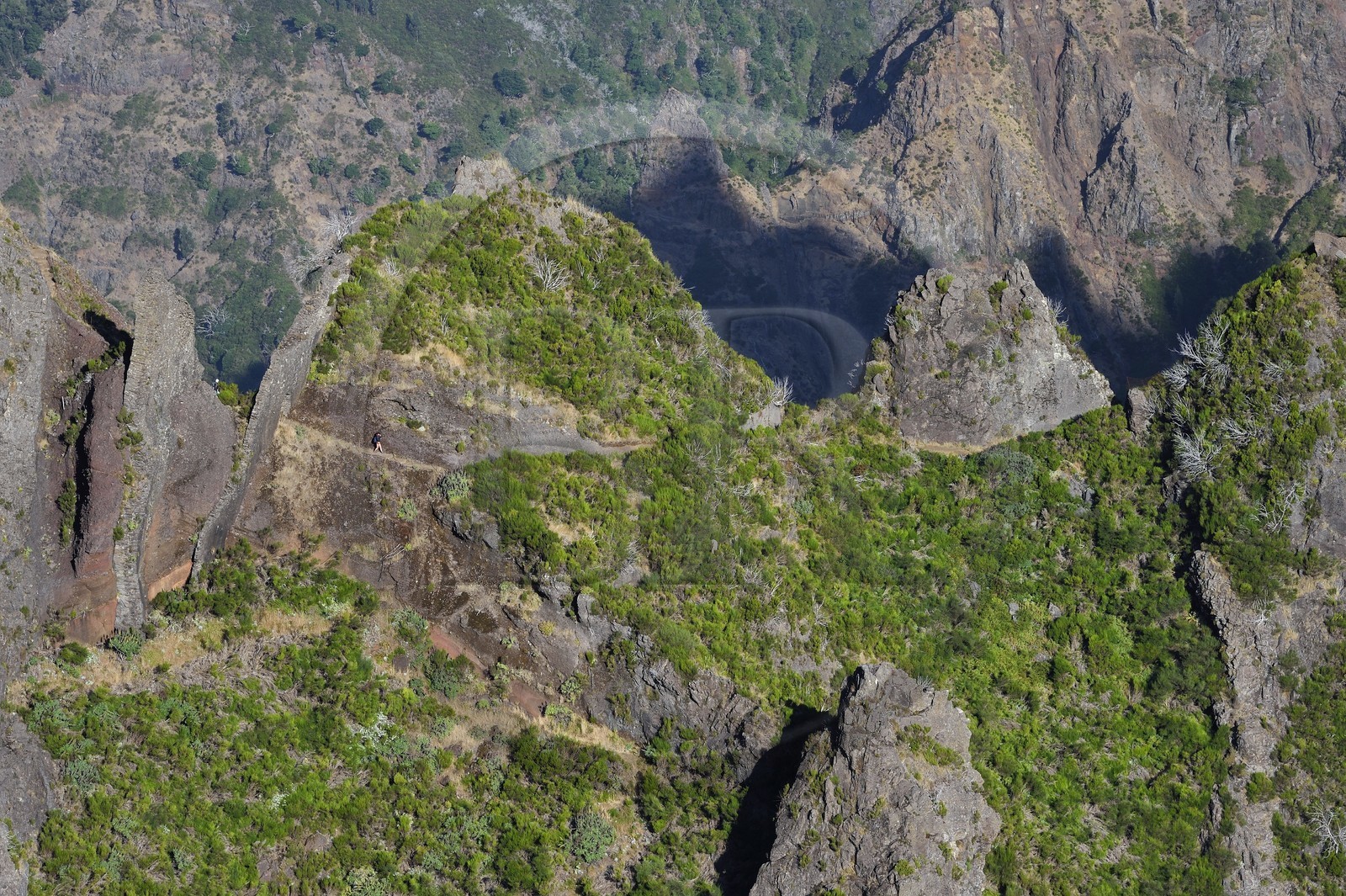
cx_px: 673
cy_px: 448
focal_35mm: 200
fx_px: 7474
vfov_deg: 6.9
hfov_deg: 10.3
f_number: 11
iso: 200
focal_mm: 200
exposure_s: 1/320
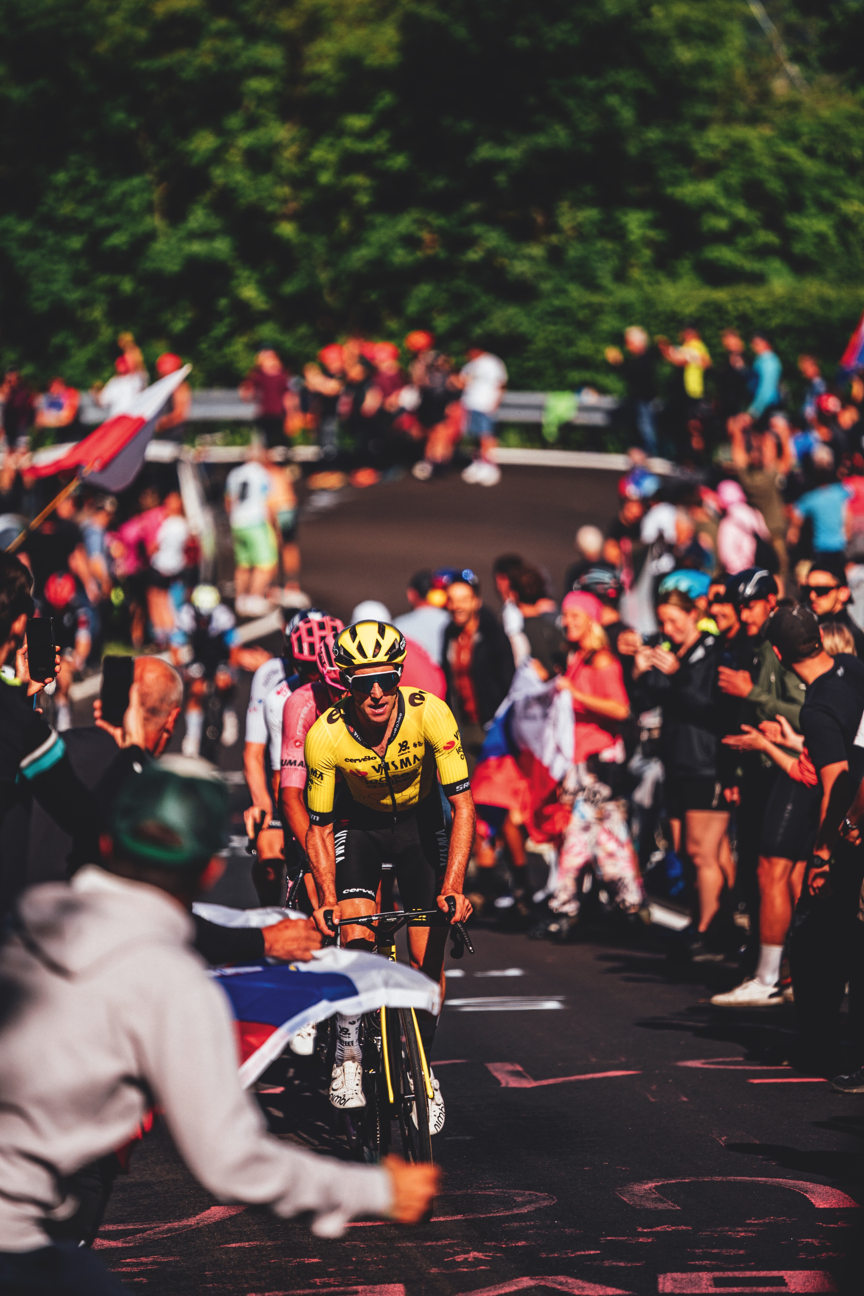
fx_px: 7199
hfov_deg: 6.9
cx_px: 432
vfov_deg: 10.3
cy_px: 648
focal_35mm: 200
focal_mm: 200
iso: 100
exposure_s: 1/2000
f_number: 2.8
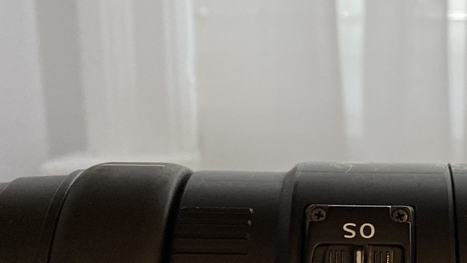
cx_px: 432
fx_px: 1053
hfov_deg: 24.2
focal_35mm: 85
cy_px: 332
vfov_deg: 13.7
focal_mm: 4.25
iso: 160
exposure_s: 1/60
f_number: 1.8
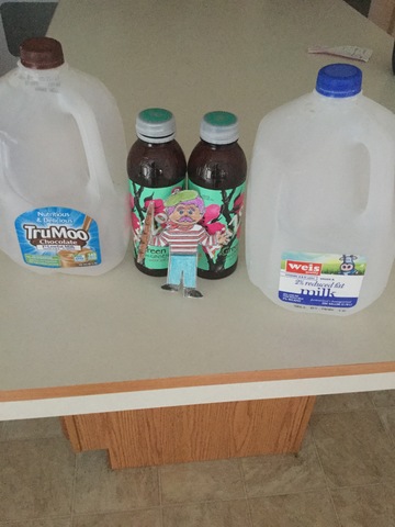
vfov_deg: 58.4
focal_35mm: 31
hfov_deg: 45.4
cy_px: 264
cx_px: 198
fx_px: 472
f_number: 2.4
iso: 400
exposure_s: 1/15
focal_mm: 3.3
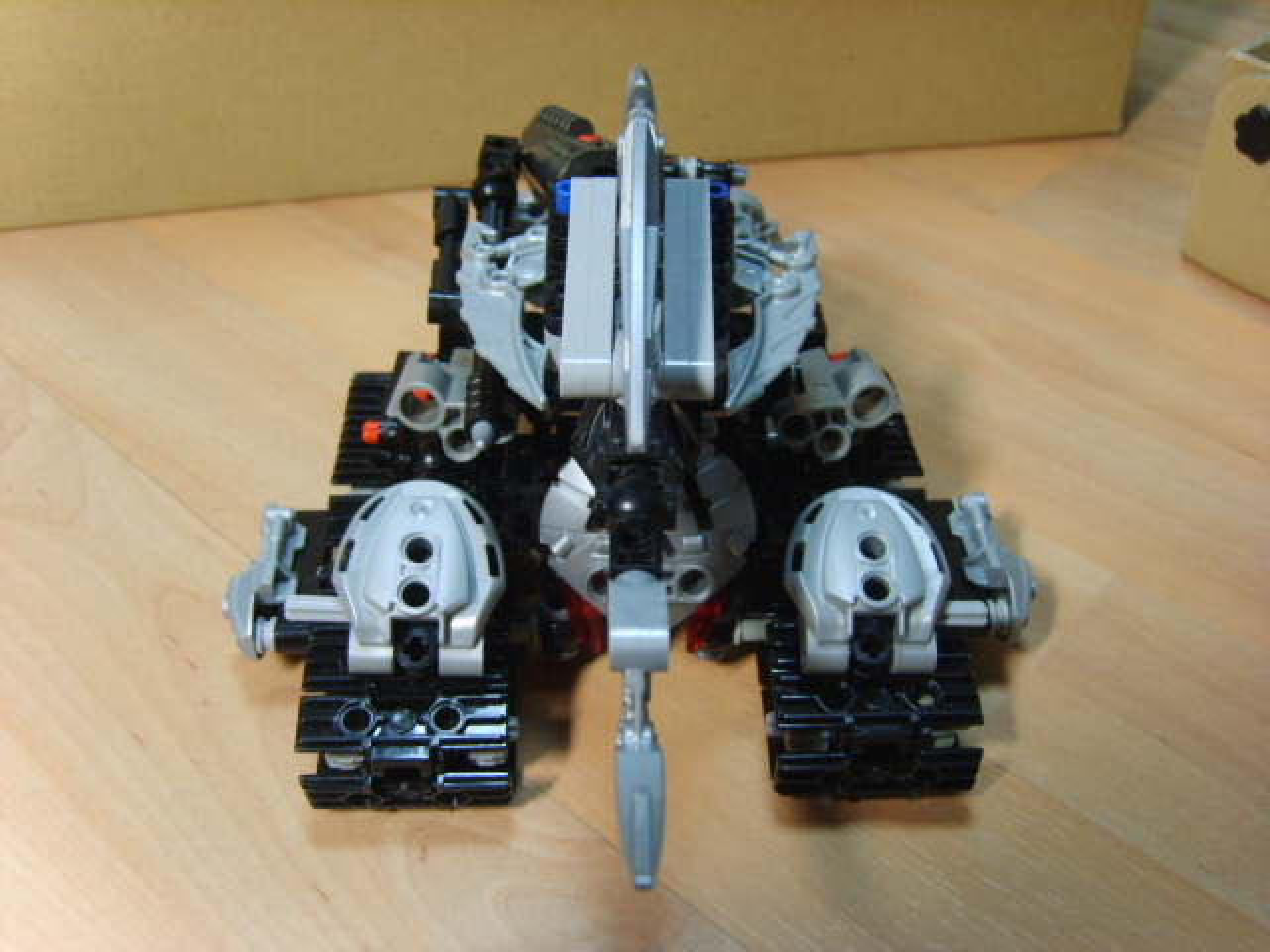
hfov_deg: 52.6
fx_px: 1284
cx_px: 635
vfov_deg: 40.7
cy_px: 476
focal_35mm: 35
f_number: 2.8
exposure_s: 1/10
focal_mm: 7.4
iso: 123
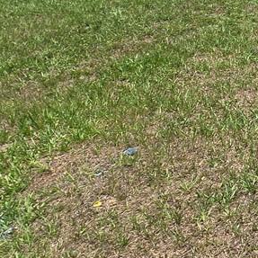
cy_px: -7
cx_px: 618
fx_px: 540
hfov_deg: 15.2
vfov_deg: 25.4
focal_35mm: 64
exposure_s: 1/2169
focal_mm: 2.2
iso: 50
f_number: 2.2
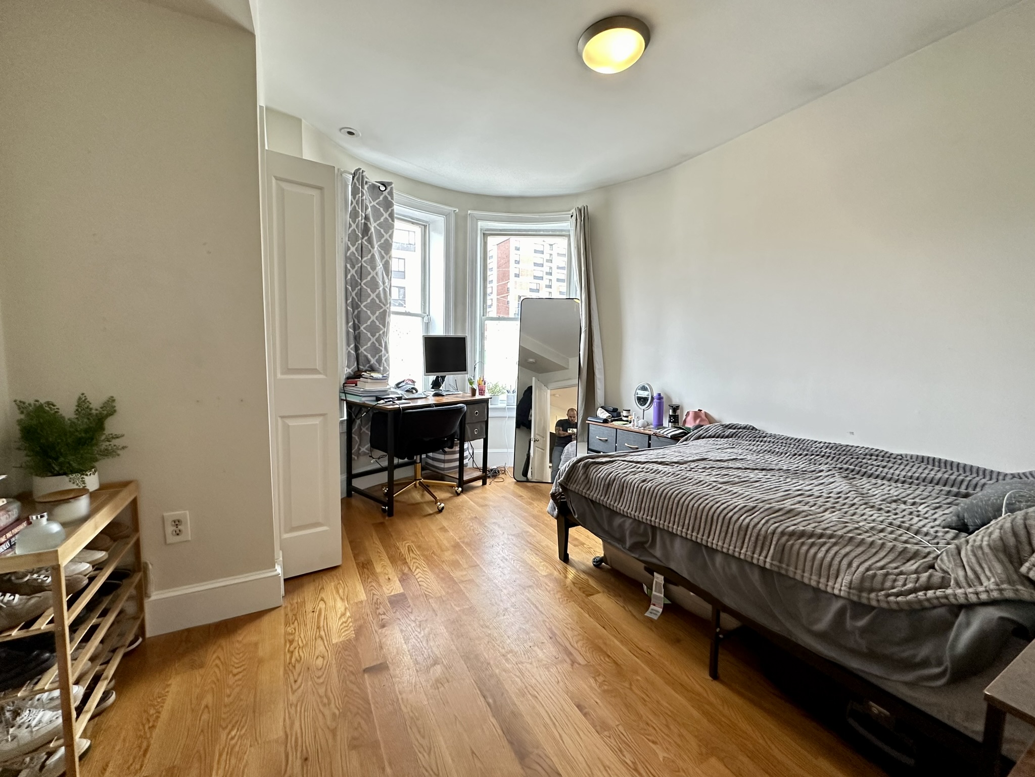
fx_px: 419
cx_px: 518
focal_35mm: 14
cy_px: 388
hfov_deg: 102.1
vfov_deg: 85.7
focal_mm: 2.22
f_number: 2.2
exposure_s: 1/60
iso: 250
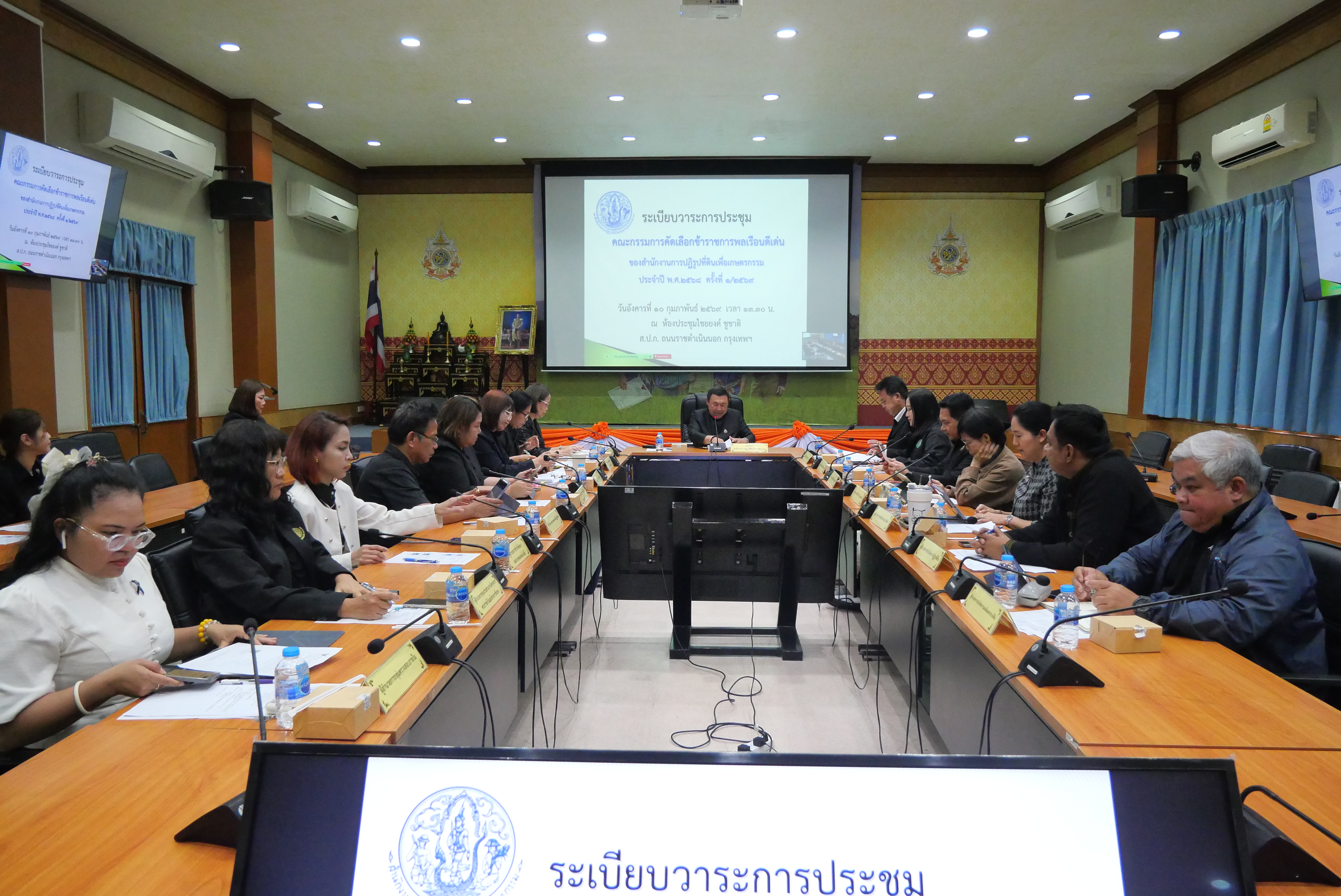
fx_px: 895
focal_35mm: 24
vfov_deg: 53.2
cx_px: 670
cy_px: 448
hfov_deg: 73.7
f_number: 4
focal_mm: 12
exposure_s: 1/200
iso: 3200
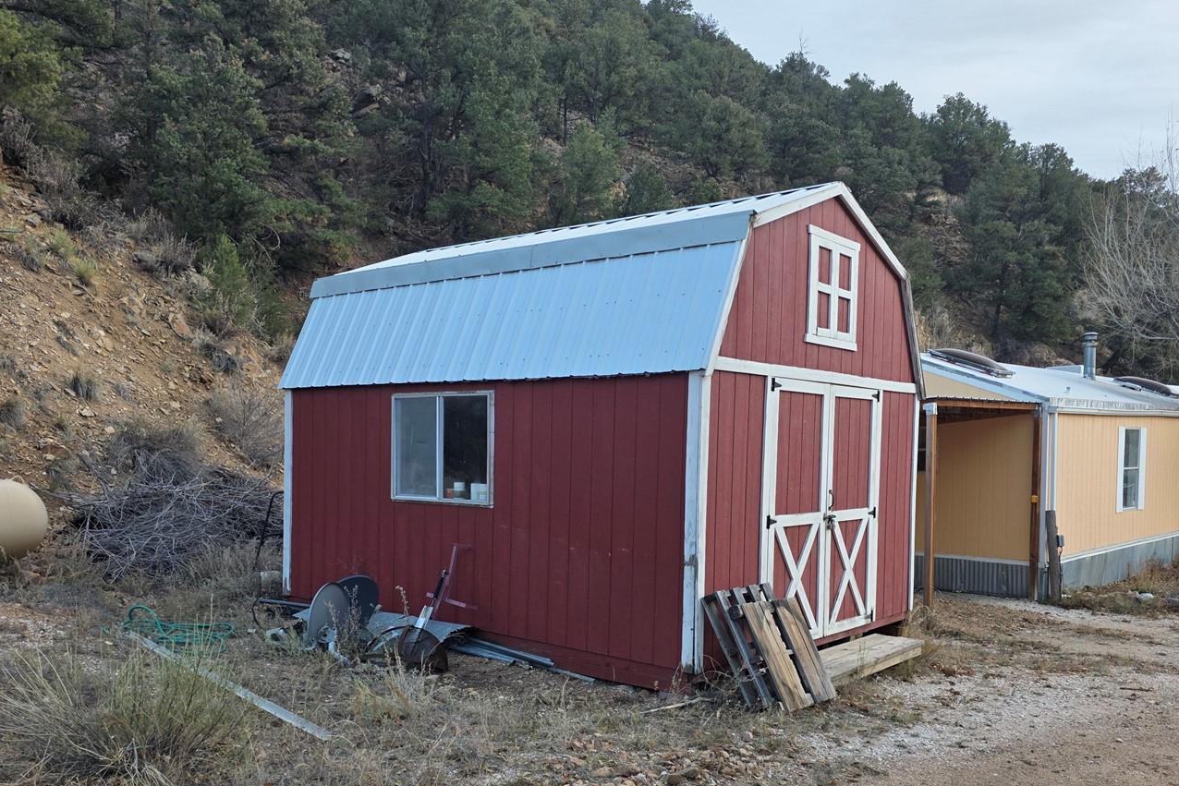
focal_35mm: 30
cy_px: 481
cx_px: 583
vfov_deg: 43.3
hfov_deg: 61.9
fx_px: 983
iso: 50
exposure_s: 1/359
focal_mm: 6.3
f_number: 1.7
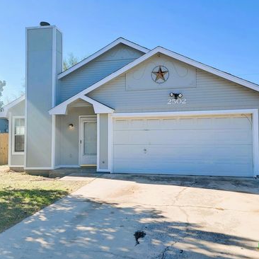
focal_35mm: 29
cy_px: 127
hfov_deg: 55.6
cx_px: 130
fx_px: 245
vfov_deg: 55.6
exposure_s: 1/412
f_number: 1.8
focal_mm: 6.7
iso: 16
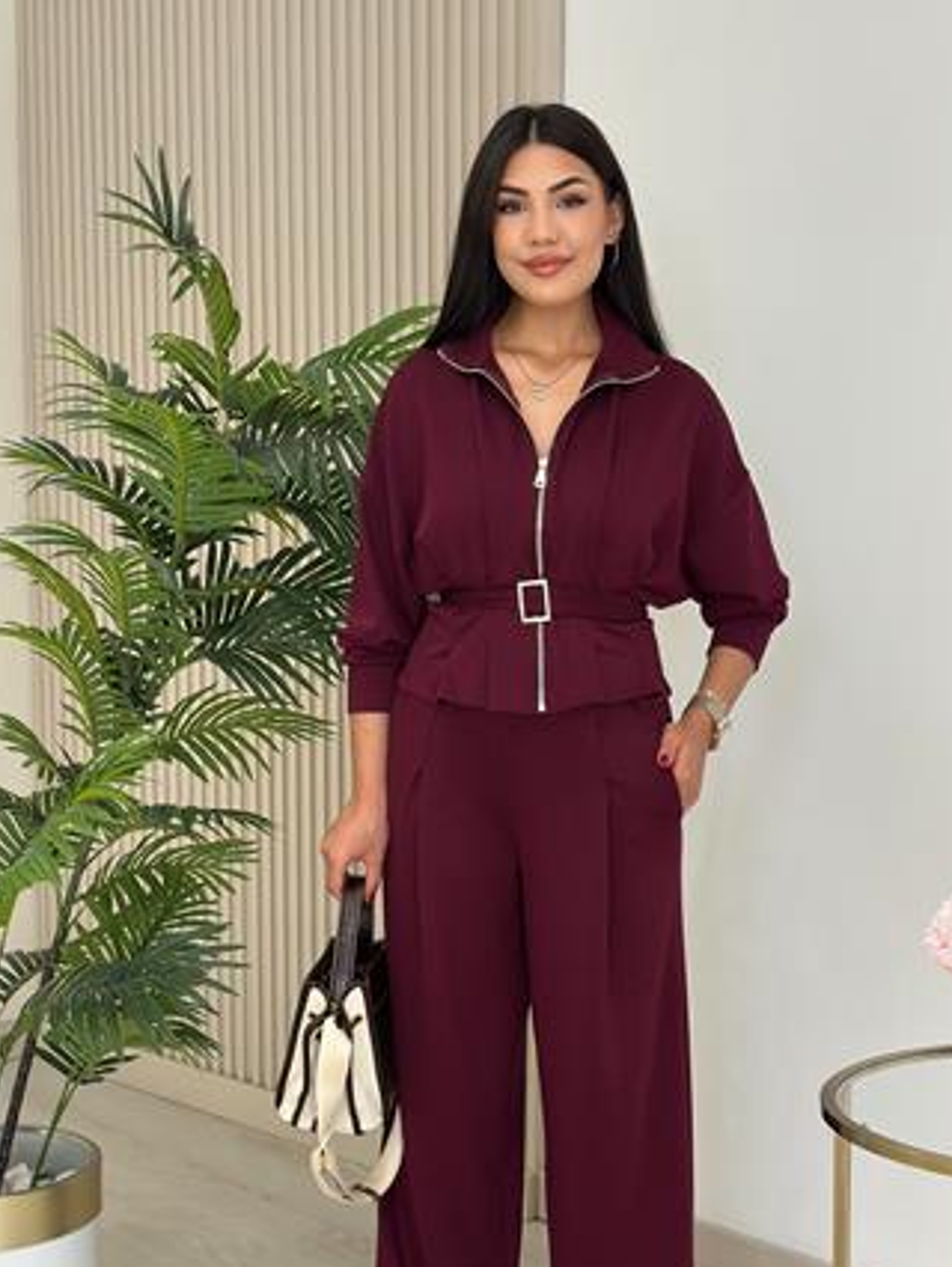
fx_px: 2198
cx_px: 533
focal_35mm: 60
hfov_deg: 24.4
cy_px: 742
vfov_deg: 32.1
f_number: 1.78
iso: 80
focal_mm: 6.86
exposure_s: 1/236
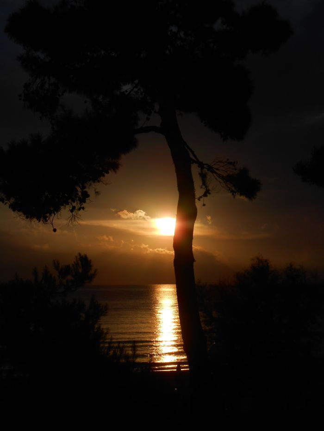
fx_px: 898
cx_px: 162
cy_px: 216
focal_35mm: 72
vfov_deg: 27.0
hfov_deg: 20.4
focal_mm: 12.8
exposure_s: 1/250
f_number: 18.9
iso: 80
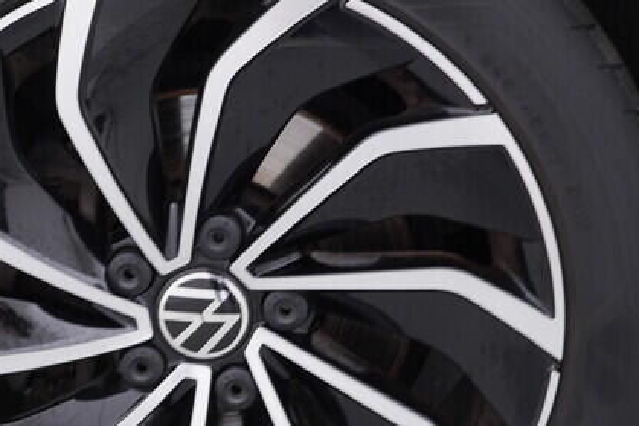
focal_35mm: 88
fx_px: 1561
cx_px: 210
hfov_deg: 23.0
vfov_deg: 15.5
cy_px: 240
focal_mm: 24
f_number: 3.5
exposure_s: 1/60
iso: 125
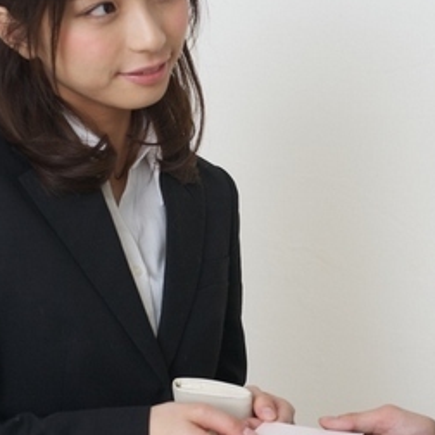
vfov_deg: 17.2
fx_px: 1436
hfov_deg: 17.1
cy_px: 161
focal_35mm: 101
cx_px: 315
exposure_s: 1/125
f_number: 4.5
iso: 320
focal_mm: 50
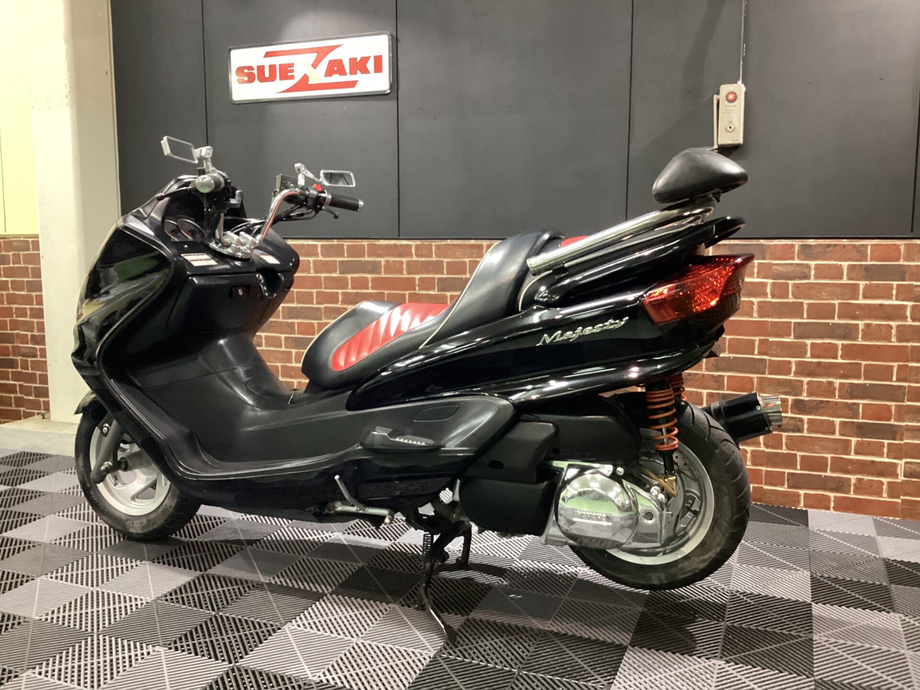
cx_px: 460
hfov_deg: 58.4
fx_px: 824
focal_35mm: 31
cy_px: 345
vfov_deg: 45.4
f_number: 2.4
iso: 400
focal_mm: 3.3
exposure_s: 1/30
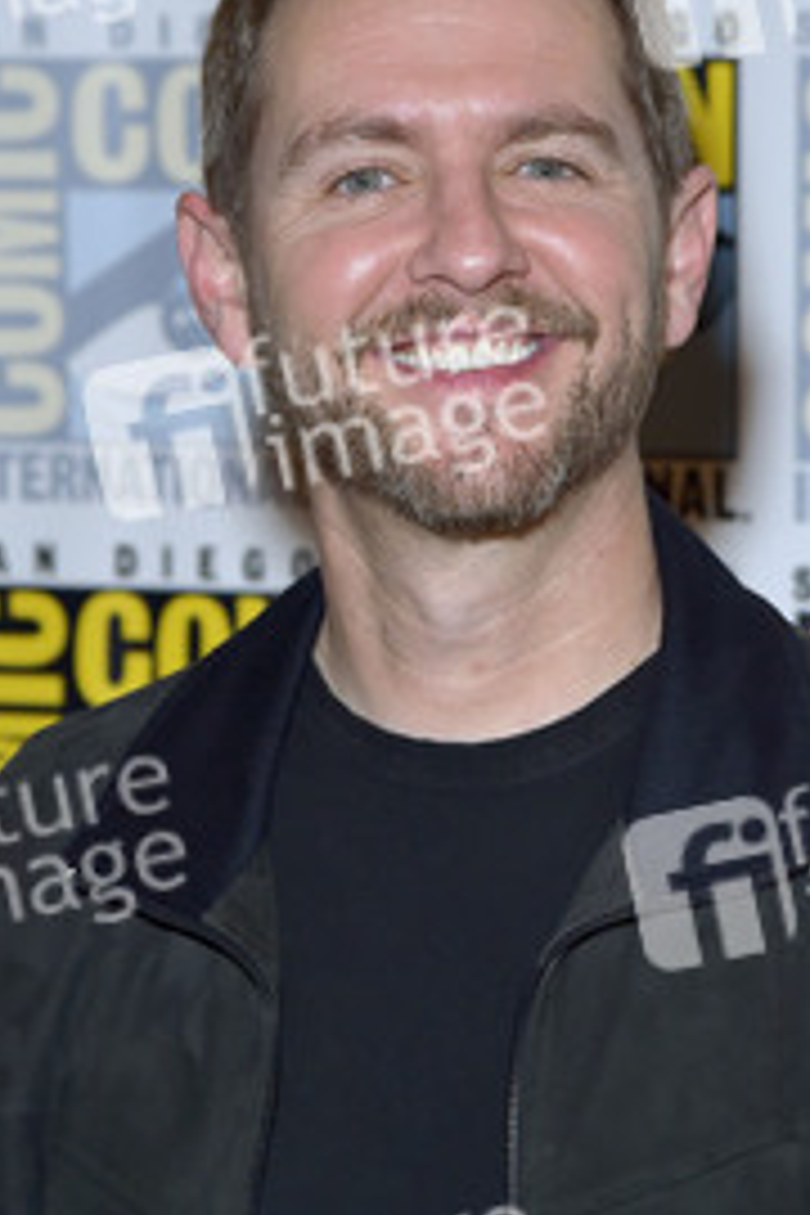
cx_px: 448
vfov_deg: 12.6
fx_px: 5501
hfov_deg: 8.4
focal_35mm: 163
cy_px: 639
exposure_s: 1/250
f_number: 6.3
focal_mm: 110
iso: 1000
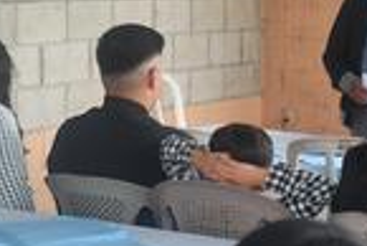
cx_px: 205
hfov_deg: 16.5
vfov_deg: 11.1
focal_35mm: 124
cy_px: 156
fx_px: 1265
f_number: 4
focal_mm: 24
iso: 100
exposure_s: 1/25
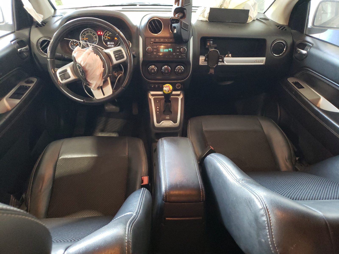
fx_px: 255
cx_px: 170
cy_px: 127
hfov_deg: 67.3
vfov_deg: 53.1
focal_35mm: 26
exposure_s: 1/30
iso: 439
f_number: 1.5
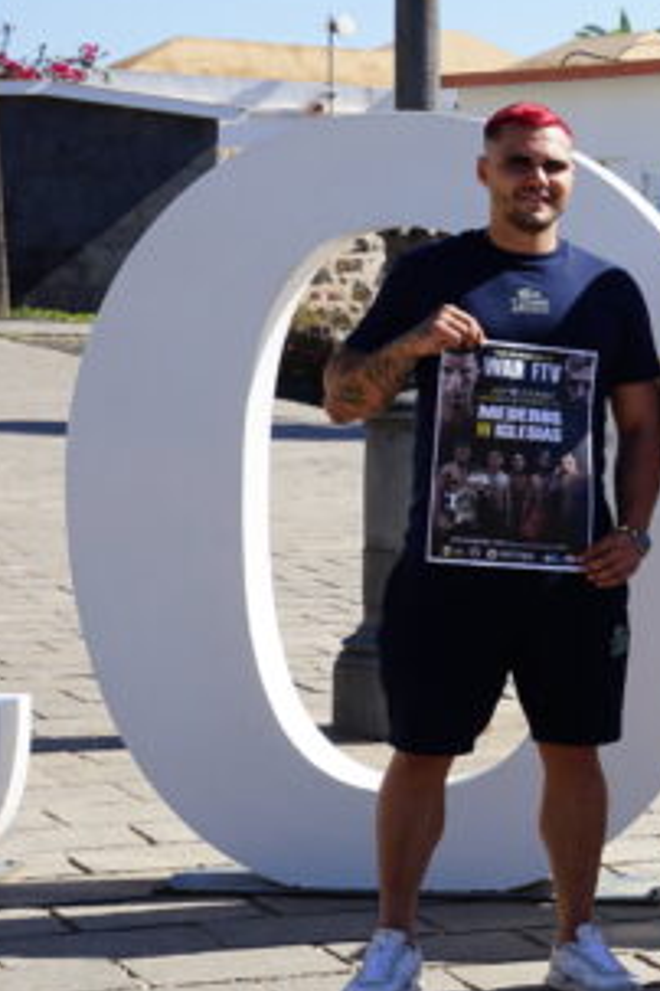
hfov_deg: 10.0
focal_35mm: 131
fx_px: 3602
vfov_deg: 15.6
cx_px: 1111
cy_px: 527
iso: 100
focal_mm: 57
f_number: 13
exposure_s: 1/80
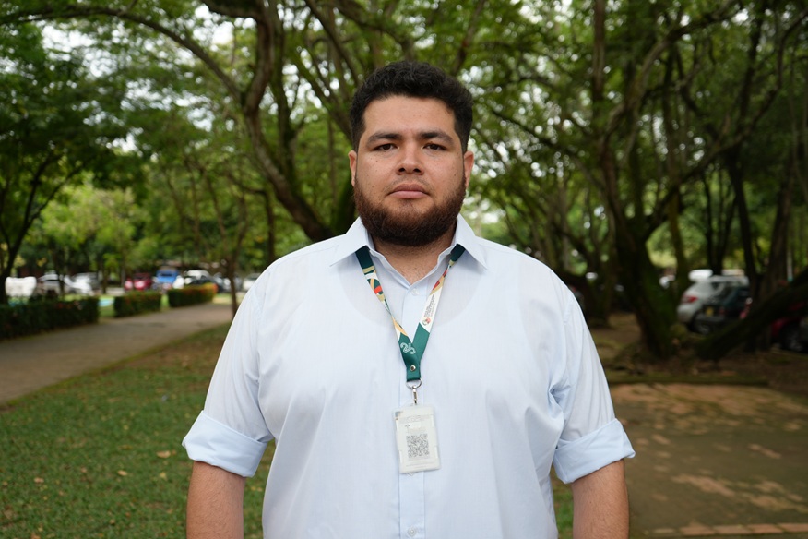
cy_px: 270
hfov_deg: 48.5
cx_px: 404
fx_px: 898
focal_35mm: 40
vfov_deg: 33.4
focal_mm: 40
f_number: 4.5
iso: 125
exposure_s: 1/160
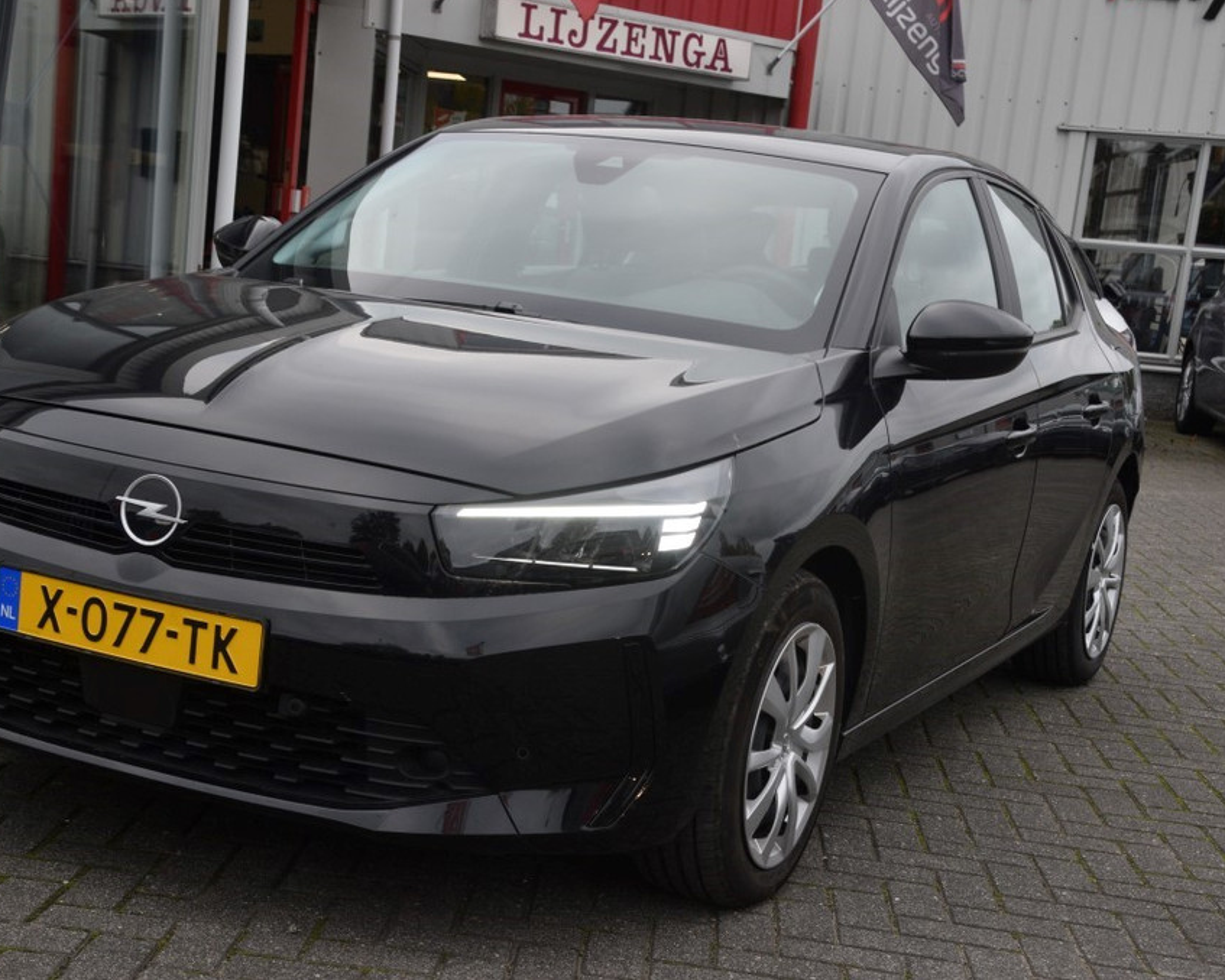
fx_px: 2160
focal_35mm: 60
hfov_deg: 31.6
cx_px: 525
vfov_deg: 25.6
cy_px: 488
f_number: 8
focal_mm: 35
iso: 400
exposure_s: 1/250
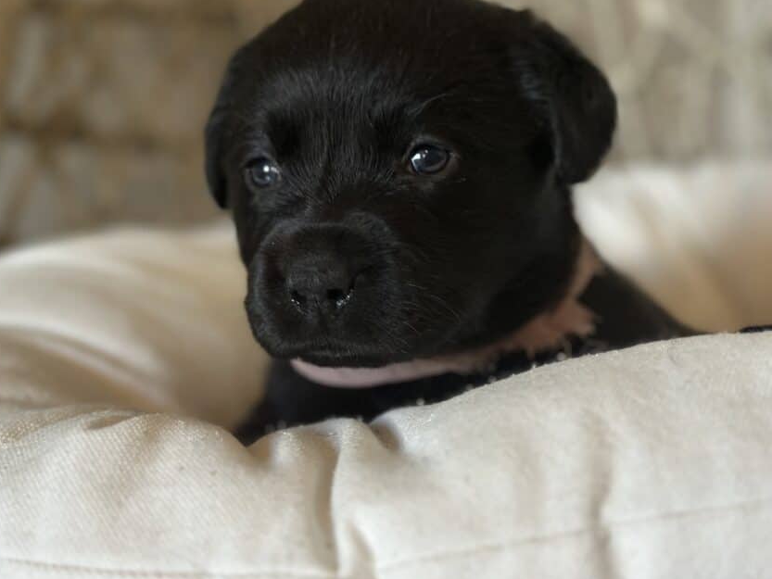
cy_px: 234
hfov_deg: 32.7
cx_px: 386
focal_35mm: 59
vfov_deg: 24.8
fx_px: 1316
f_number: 1.78
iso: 250
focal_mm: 6.86
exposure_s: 1/60
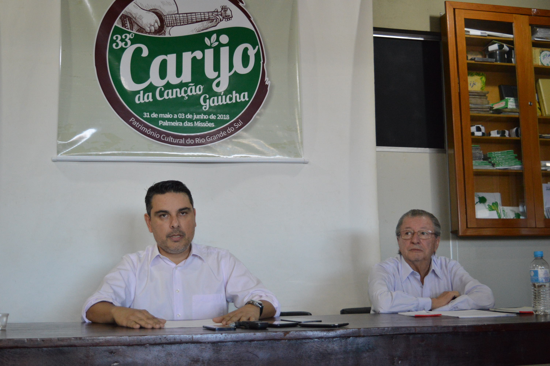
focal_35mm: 45
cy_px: 183
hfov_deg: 43.6
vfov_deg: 29.8
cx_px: 275
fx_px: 687
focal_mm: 30
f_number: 4.2
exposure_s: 1/100
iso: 1600
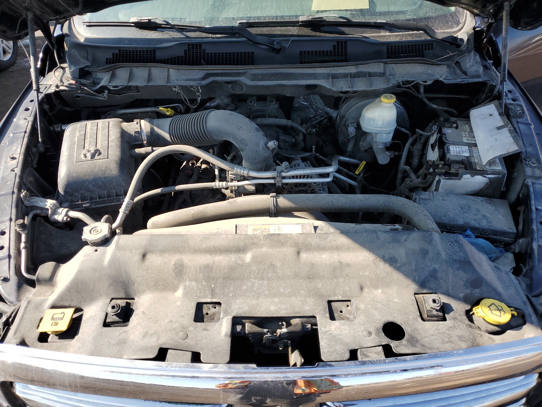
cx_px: 271
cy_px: 204
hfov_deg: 67.3
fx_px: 407
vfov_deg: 53.1
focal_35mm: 26
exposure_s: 1/1111
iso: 50
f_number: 1.5
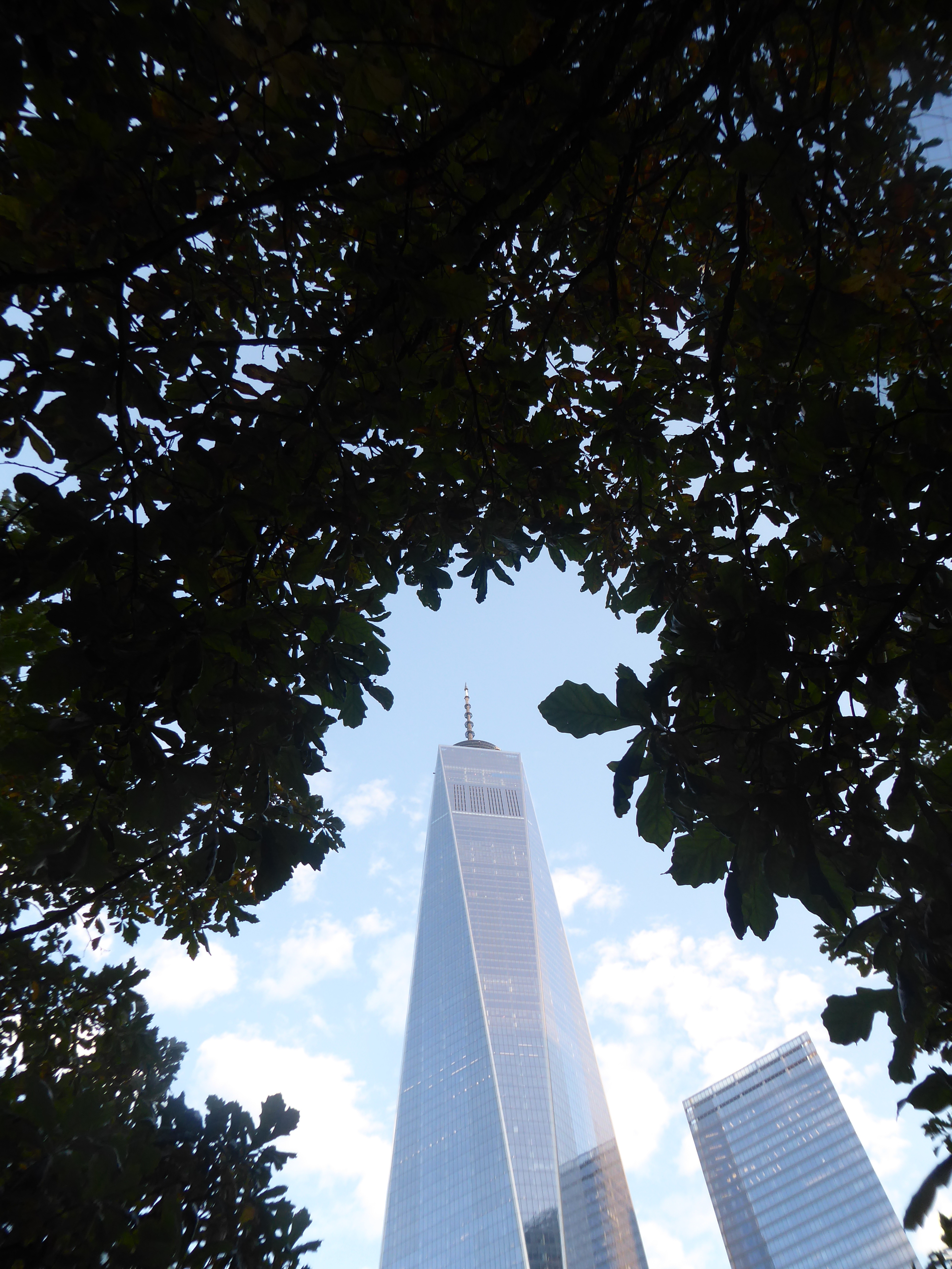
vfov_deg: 69.4
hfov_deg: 54.9
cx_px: 476
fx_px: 917
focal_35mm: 25
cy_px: 634
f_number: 3.3
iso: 80
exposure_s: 1/80
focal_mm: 4.3
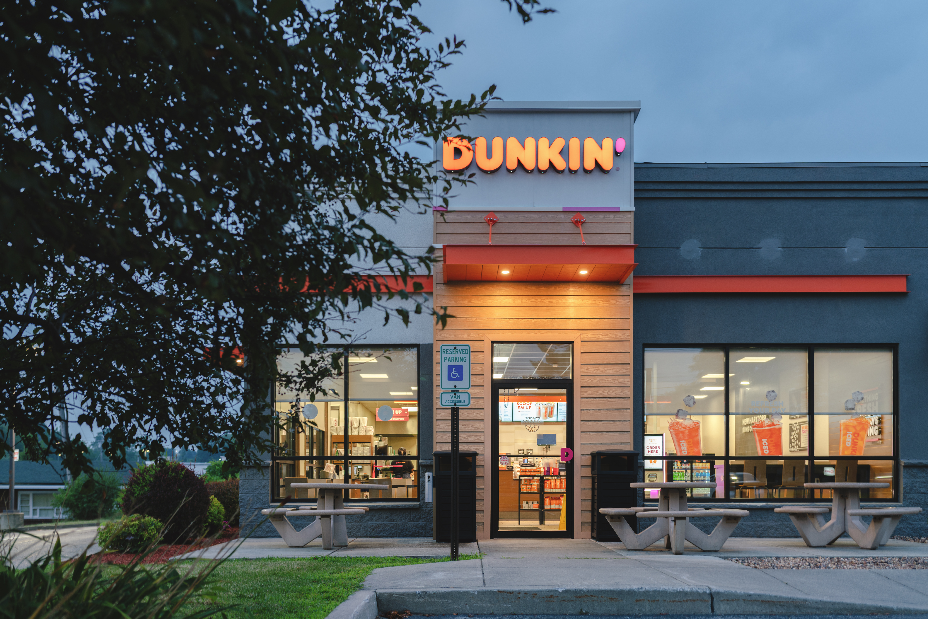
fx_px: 902
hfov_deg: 54.4
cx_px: 464
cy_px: 310
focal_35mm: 35
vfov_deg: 37.9
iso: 100
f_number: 3.2
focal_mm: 35
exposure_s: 1/8
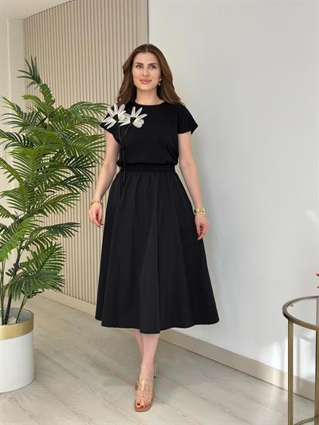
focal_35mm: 48
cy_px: 212
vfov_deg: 39.6
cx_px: 160
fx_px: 590
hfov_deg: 30.3
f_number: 1.78
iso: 80
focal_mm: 6.86
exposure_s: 1/283
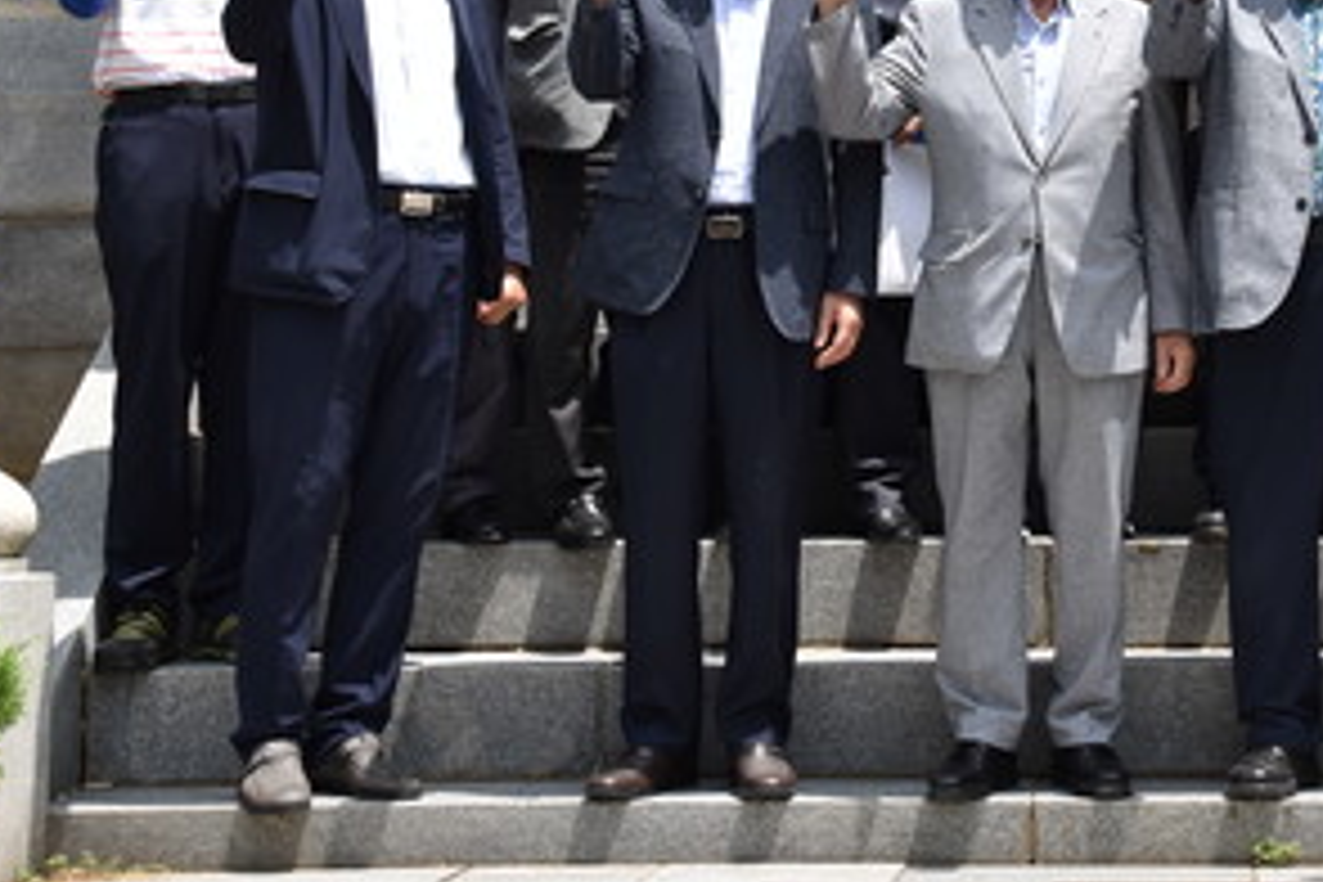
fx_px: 3822
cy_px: 94
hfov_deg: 19.5
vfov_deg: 13.1
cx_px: 994
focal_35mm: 104
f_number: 9
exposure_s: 1/320
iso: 200
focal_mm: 34
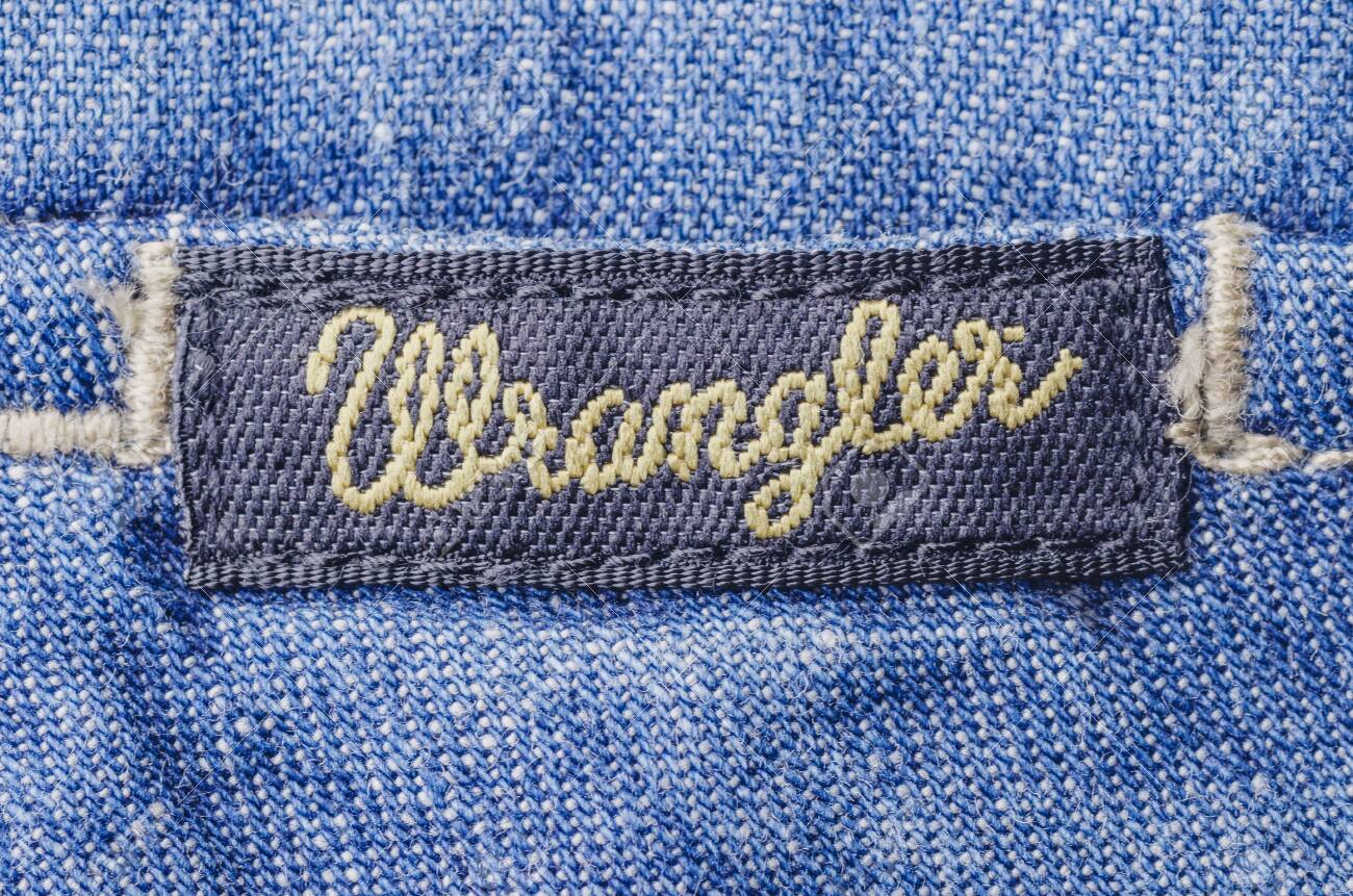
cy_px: 448
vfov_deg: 10.1
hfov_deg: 15.2
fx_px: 5063
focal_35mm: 135
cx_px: 676
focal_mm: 90
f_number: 16
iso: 100
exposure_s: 1/160
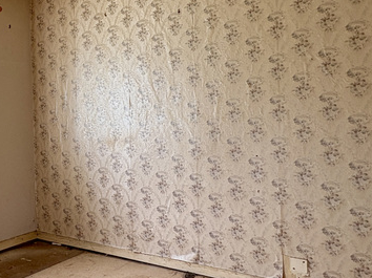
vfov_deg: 37.6
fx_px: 408
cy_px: 125
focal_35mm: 38
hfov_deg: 43.6
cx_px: 20
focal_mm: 2.22
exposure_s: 1/99
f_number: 2.2
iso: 50
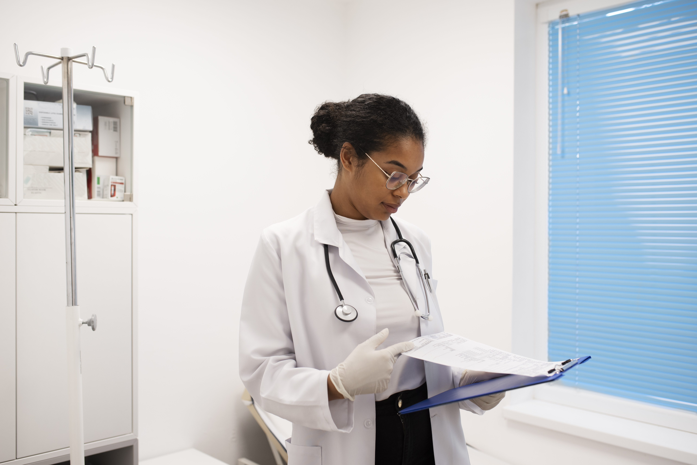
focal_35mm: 35
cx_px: 348
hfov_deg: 54.4
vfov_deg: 37.9
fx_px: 678
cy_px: 232
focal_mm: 35
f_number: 3.2
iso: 320
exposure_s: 1/200
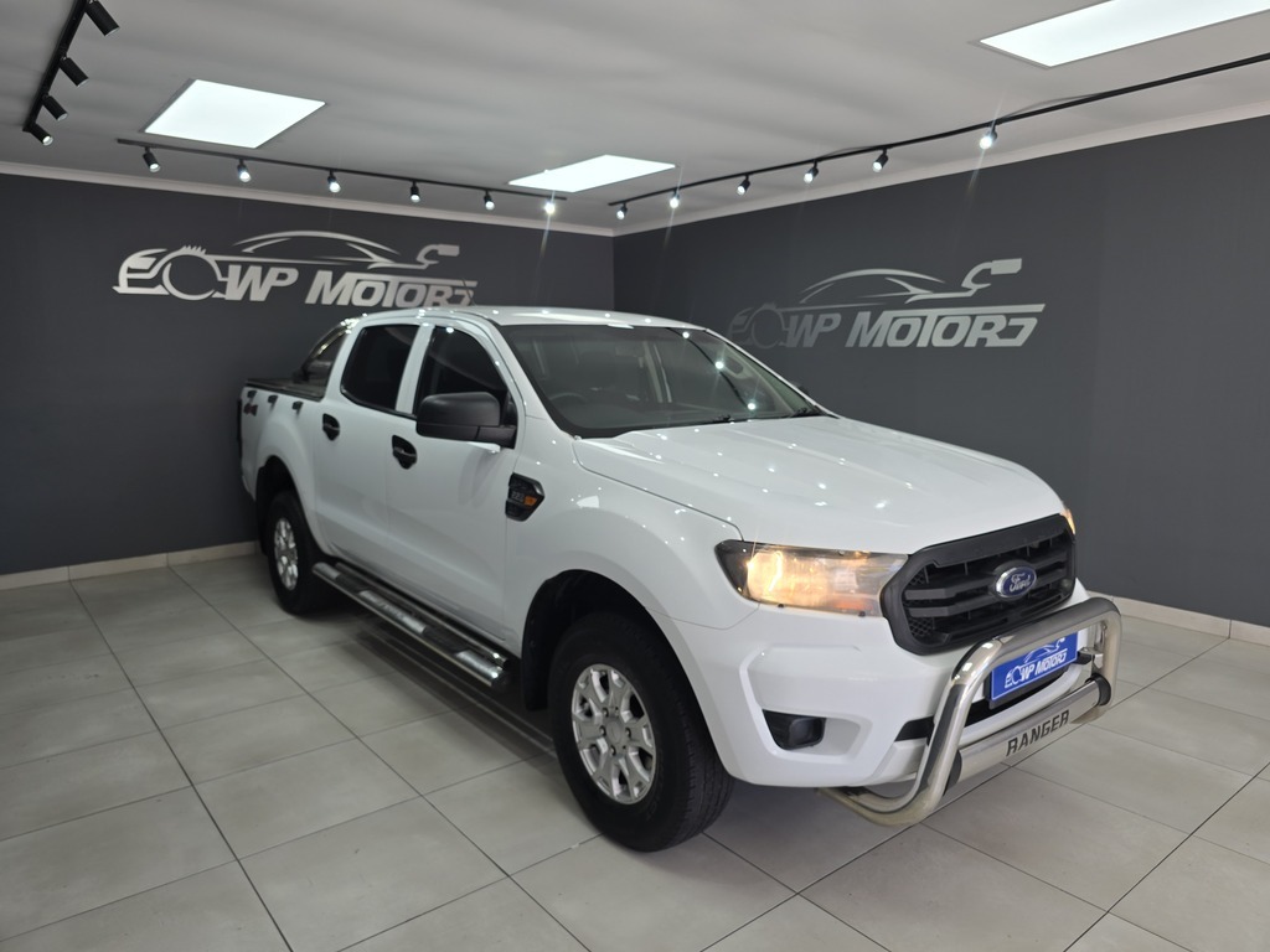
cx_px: 635
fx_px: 844
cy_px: 476
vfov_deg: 58.9
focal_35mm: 23
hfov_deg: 73.9
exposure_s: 1/100
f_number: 1.7
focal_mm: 6.3
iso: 16
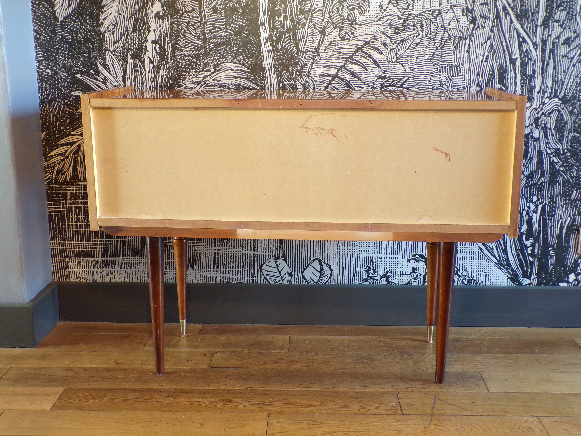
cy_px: 218
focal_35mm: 42
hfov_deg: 44.8
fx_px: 705
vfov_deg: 34.3
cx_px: 290
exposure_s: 1/17
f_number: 3.4
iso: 207
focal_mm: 7.6
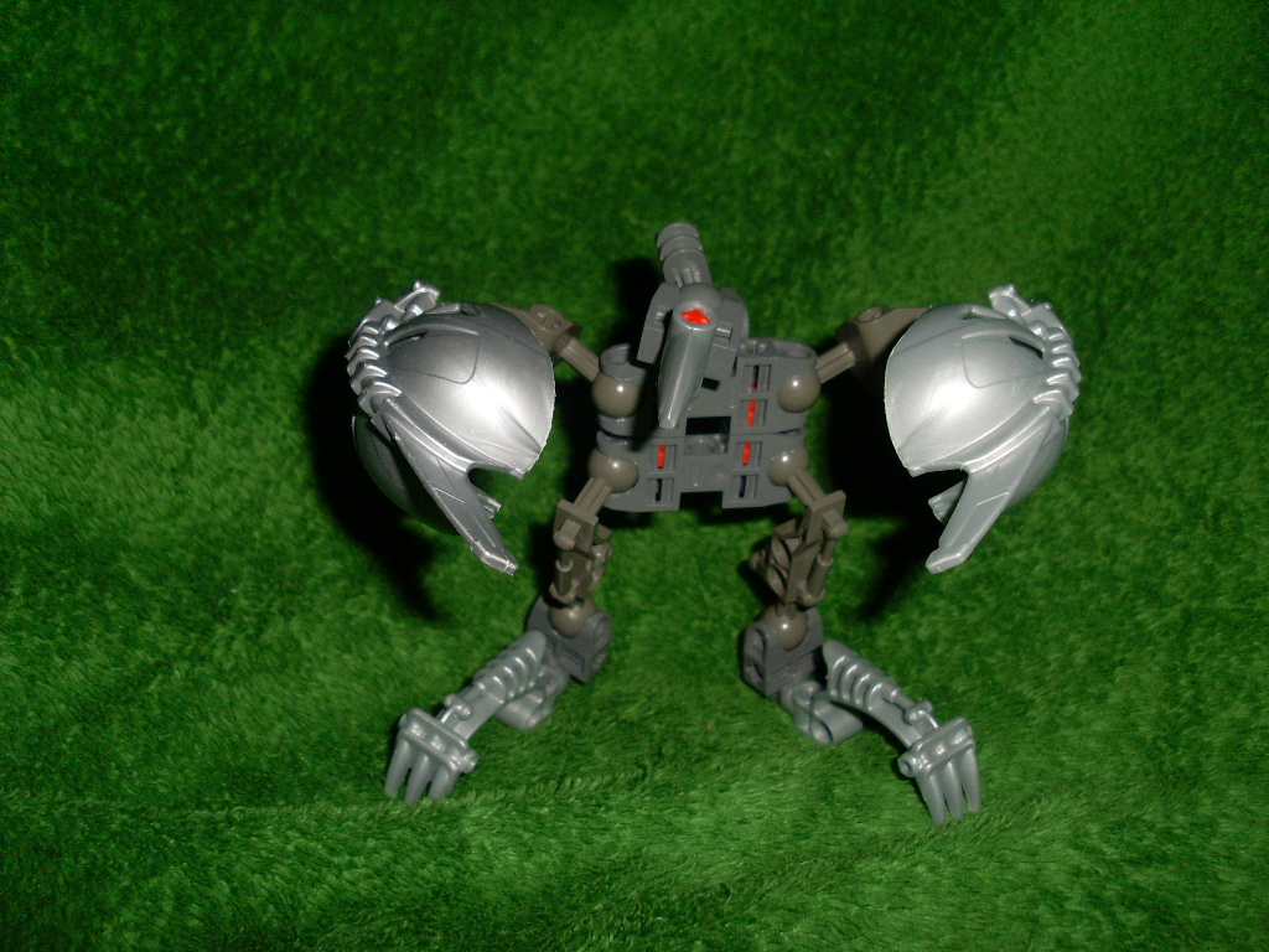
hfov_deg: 49.0
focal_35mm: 38
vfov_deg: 37.7
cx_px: 634
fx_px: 1393
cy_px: 476
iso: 100
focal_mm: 6.3
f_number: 7.7
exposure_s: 1/45
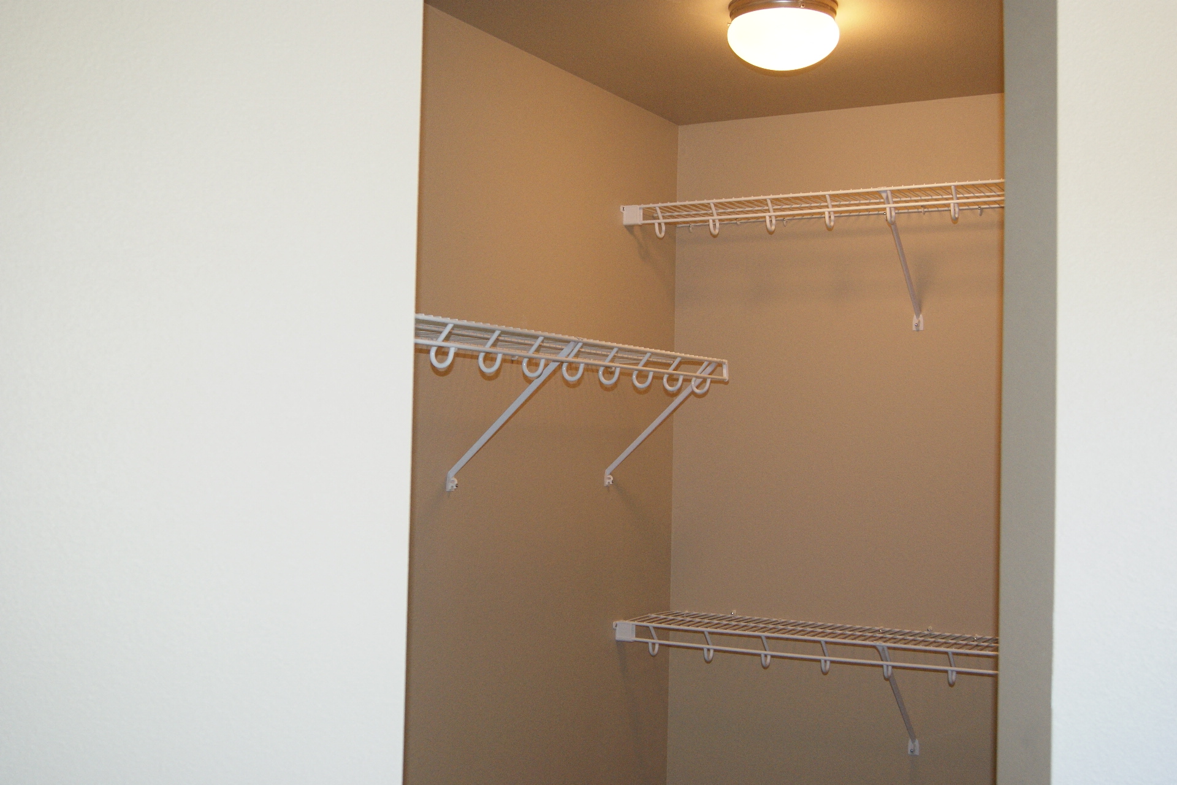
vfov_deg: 31.9
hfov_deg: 46.4
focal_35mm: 42
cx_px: 588
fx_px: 1373
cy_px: 392
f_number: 4.5
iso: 400
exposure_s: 1/60
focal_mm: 28
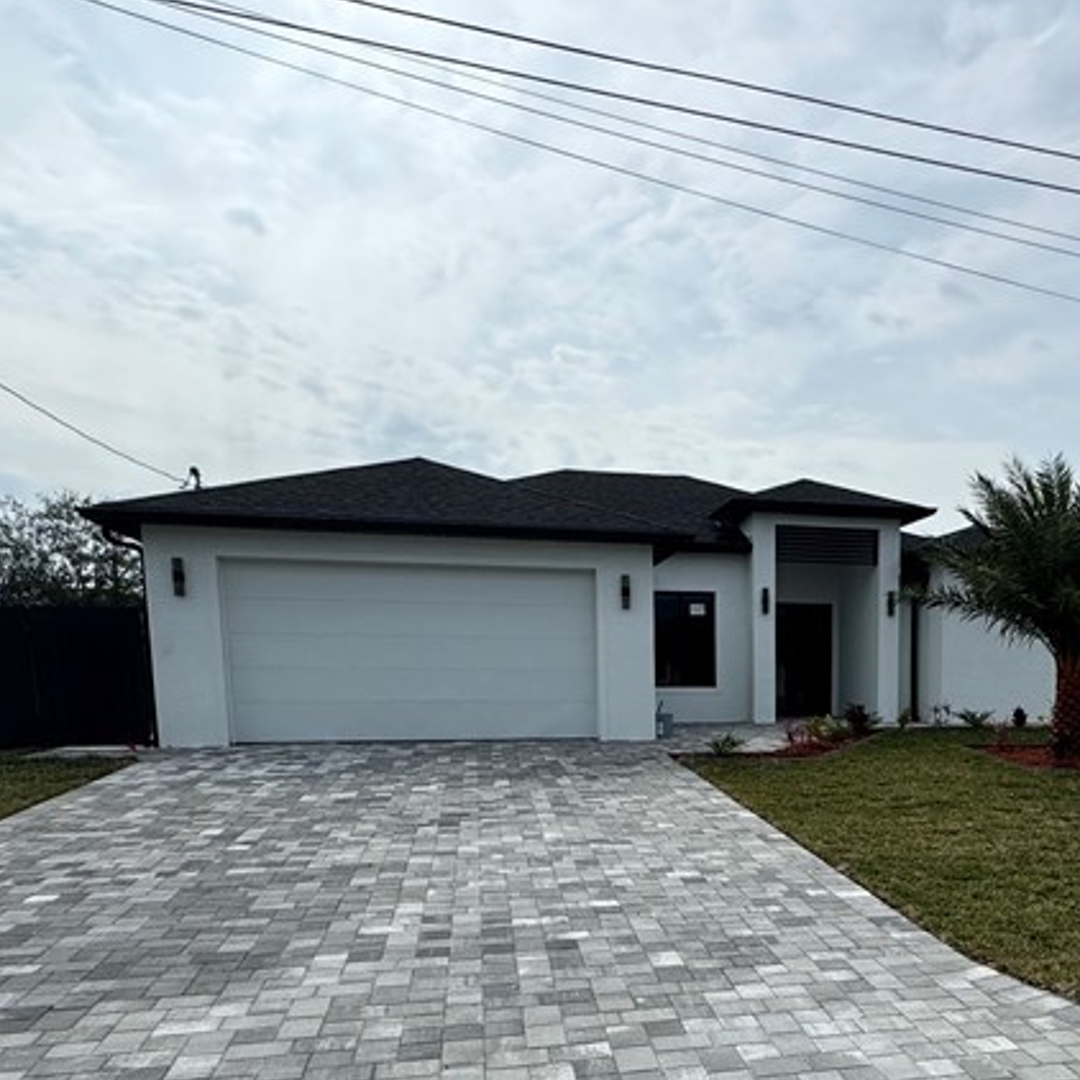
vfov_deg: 51.3
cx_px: 793
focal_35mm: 30
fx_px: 1059
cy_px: 834
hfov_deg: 52.0
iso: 50
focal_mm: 2.22
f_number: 2.2
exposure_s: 1/3106
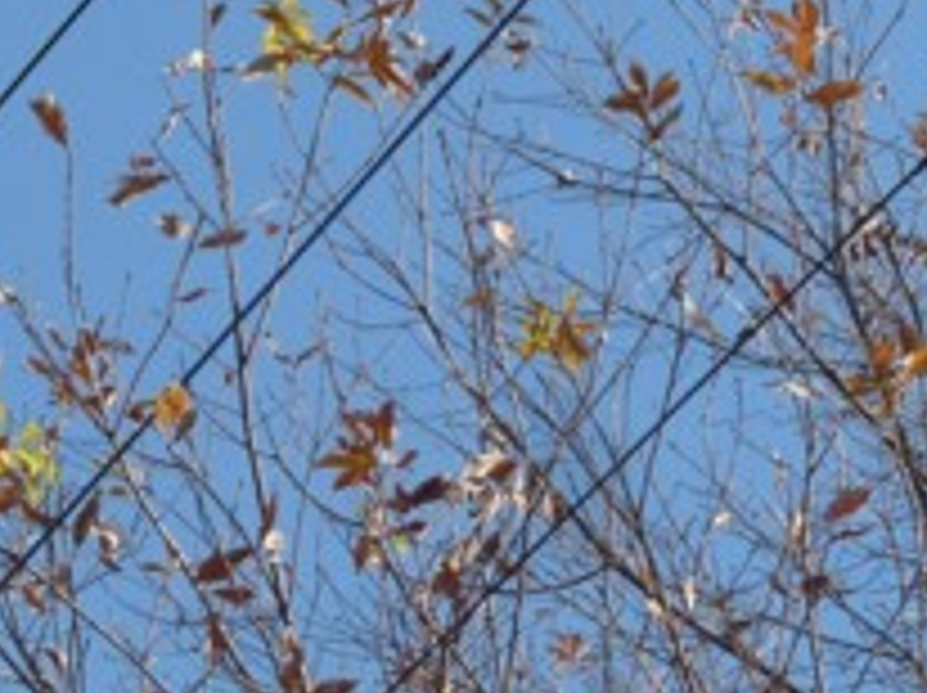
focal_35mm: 313
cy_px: 482
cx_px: -50
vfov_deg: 4.7
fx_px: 8372
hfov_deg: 6.3
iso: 100
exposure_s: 1/400
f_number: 5.6
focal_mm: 18
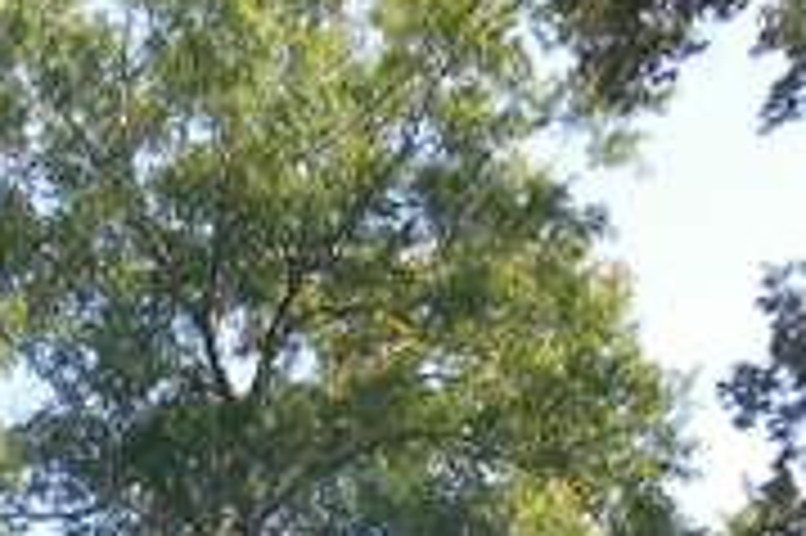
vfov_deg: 12.9
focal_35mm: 93
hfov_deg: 20.7
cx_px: -117
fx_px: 2080
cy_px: 1054
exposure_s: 1/400
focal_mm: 4.5
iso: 125
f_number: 3.1
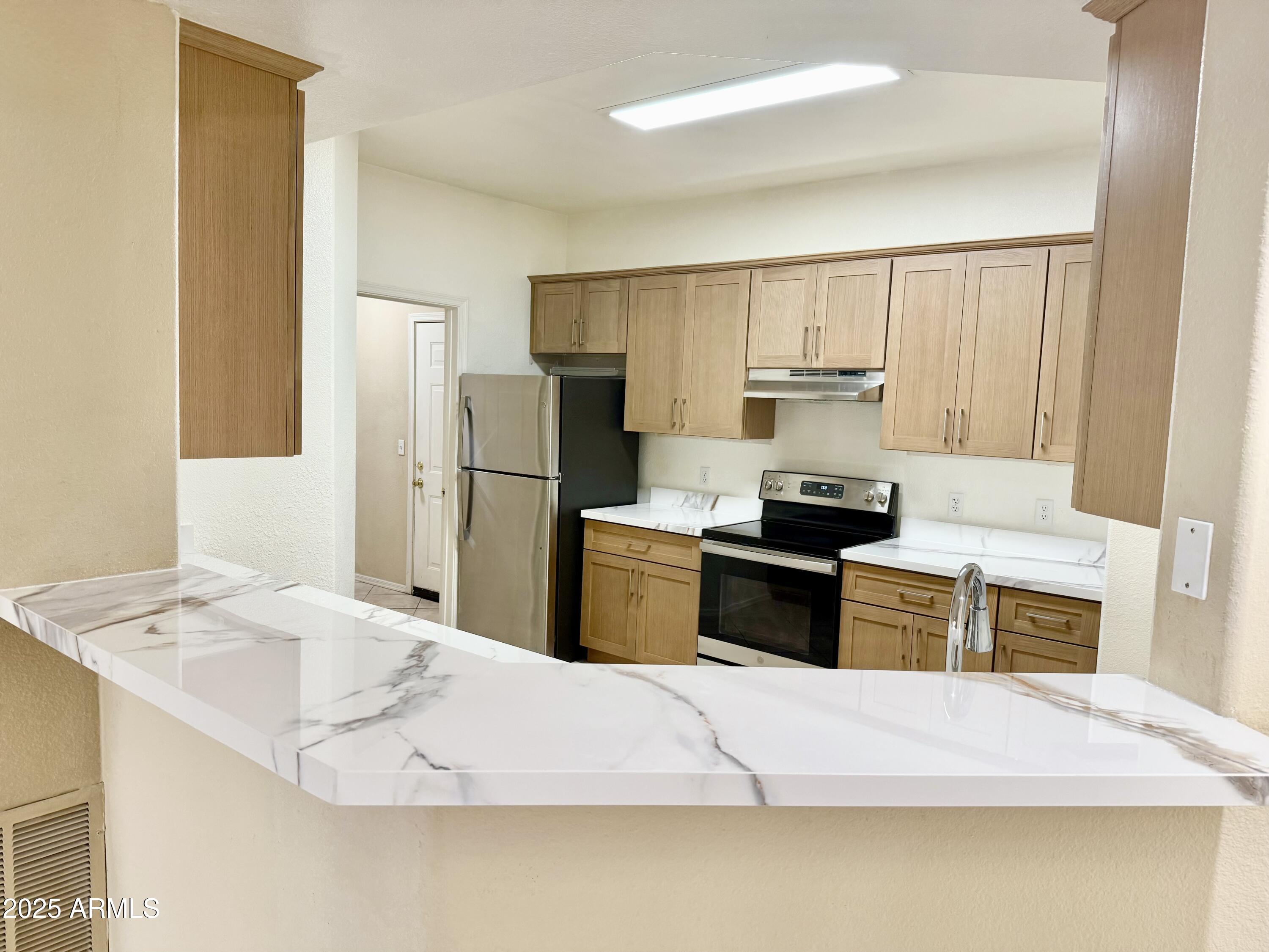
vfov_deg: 56.8
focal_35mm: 24
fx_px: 880
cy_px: 476
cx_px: 634
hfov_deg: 71.6
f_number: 1.78
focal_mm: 6.76
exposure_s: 1/120
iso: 200
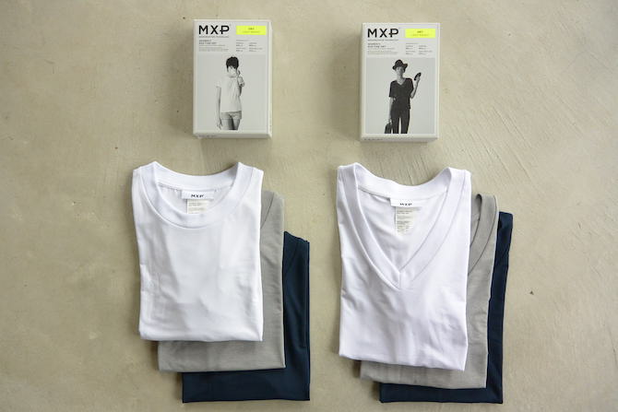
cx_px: 309
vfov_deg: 45.0
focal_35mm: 29
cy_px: 206
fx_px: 498
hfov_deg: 63.6
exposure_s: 1/125
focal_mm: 11
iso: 450
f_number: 3.5
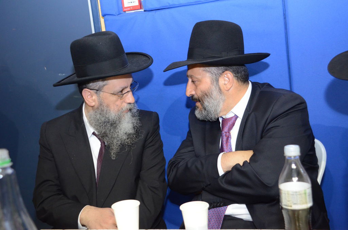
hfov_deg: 43.7
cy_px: 115
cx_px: 174
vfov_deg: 29.7
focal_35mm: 45
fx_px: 434
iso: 2000
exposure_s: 1/80
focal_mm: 30
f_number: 4.5
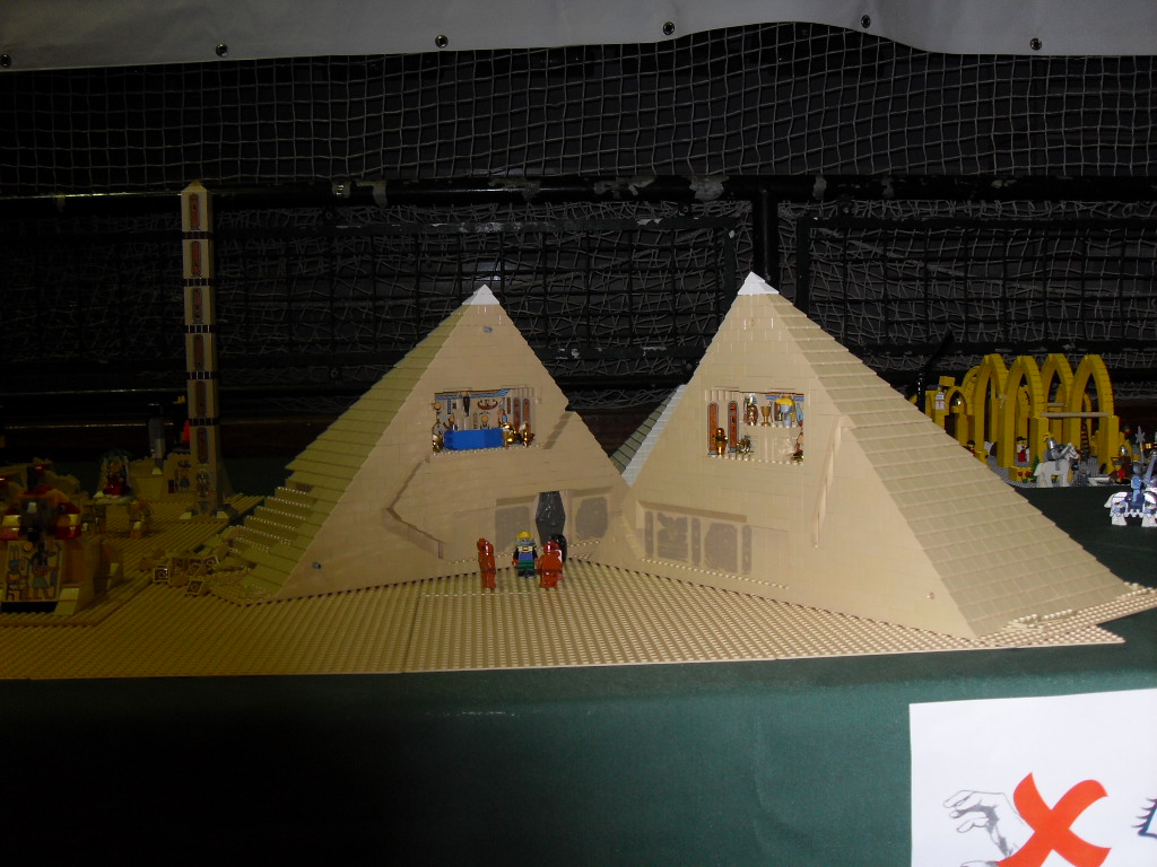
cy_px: 434
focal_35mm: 37
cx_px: 578
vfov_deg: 38.7
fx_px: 1237
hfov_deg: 50.1
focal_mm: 6.3
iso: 100
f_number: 2.8
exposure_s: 1/45
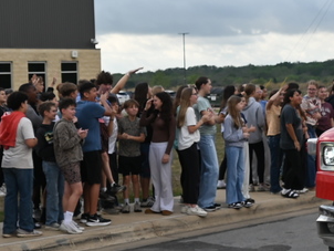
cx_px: 177
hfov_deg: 19.4
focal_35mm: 101
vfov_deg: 14.7
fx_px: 975
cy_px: 101
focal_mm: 21
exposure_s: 1/320
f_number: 6.3
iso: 100
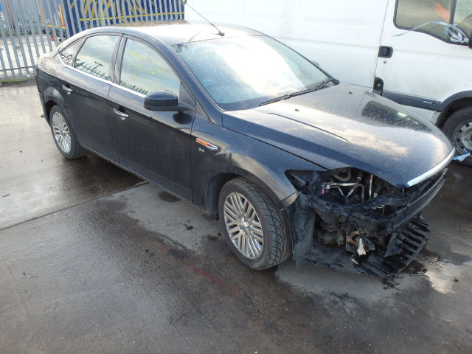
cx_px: 236
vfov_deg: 49.7
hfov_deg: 63.4
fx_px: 382
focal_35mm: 28
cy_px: 177
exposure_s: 1/60
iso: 125
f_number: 3.9
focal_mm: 5
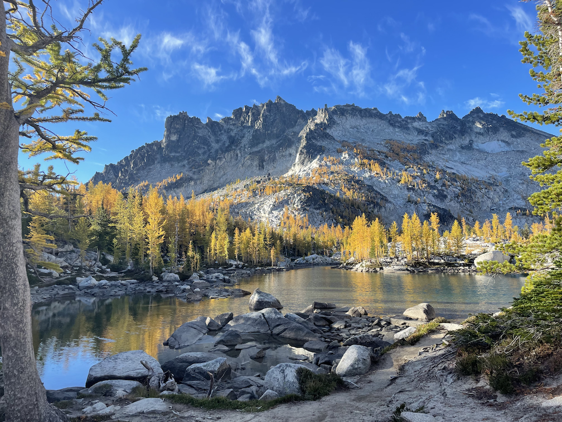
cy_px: 211
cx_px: 281
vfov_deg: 53.1
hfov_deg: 67.3
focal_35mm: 26
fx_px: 422
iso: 32
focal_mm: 4.2
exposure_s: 1/1082
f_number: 1.6
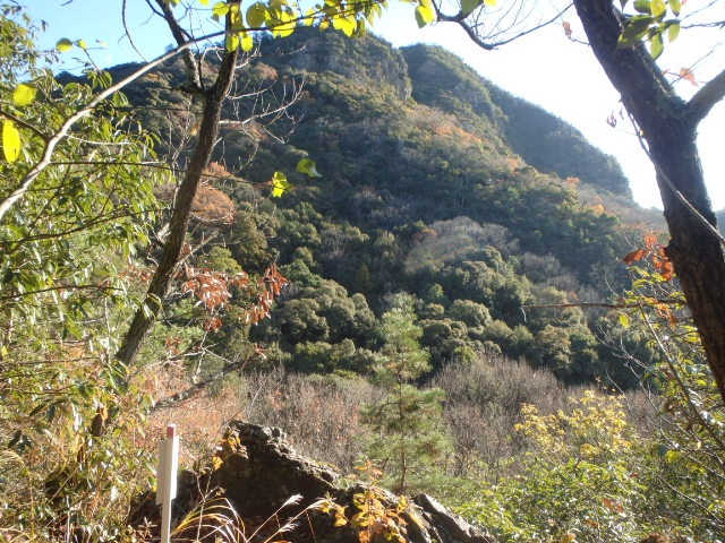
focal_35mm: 28
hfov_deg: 63.4
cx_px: 362
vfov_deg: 49.7
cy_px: 272
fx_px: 586
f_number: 3.9
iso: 125
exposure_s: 1/200
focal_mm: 5
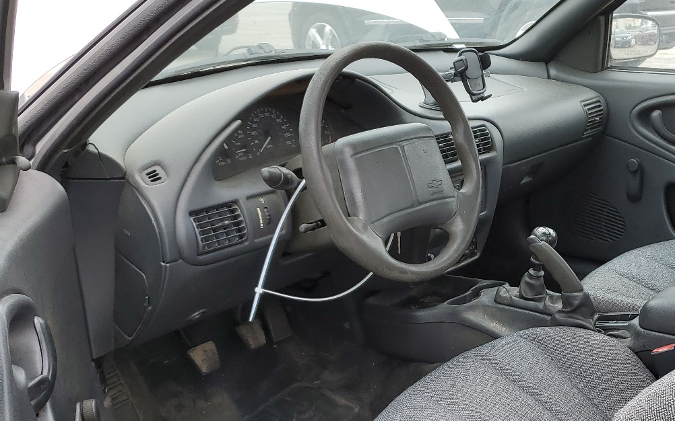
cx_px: 453
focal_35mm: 44
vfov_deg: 28.6
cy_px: 334
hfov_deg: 44.6
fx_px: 809
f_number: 1.5
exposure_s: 1/385
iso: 50
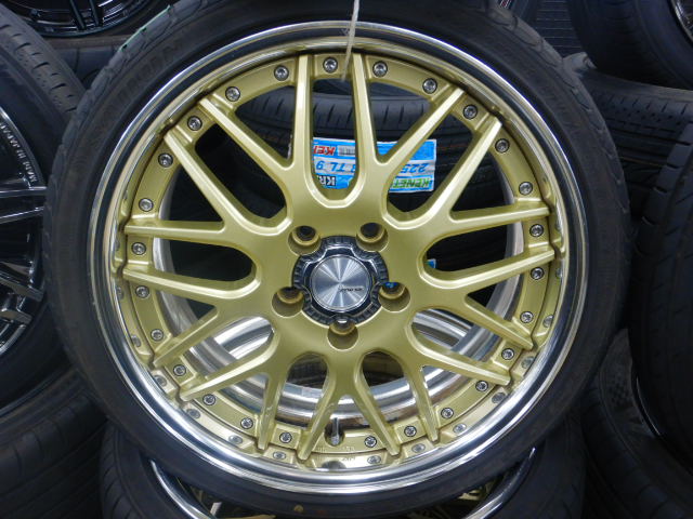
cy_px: 260
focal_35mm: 31
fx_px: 621
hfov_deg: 58.4
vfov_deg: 45.4
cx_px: 346
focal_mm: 5.6
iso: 400
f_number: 4.2
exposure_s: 1/15
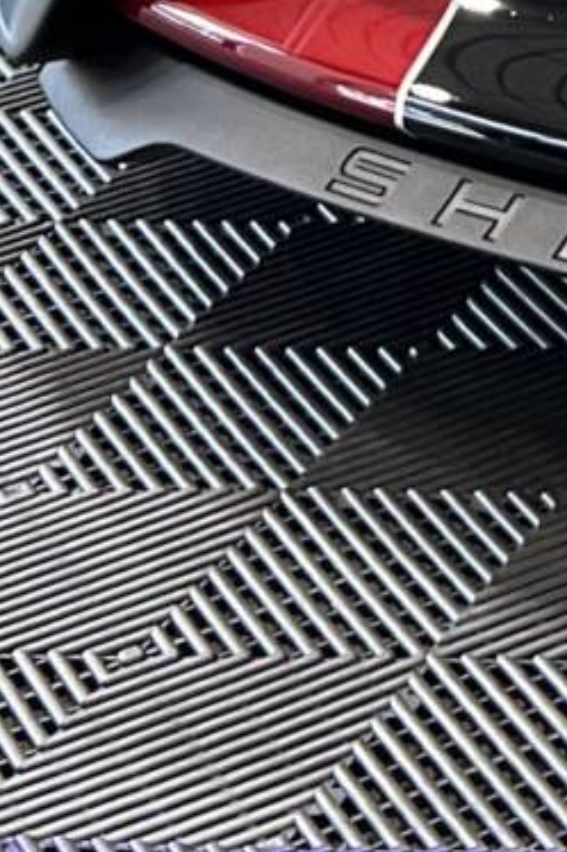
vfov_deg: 9.6
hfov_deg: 6.7
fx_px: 4374
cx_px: 1749
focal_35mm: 185
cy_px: -1301
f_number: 1.5
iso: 125
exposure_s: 1/120
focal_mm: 5.7
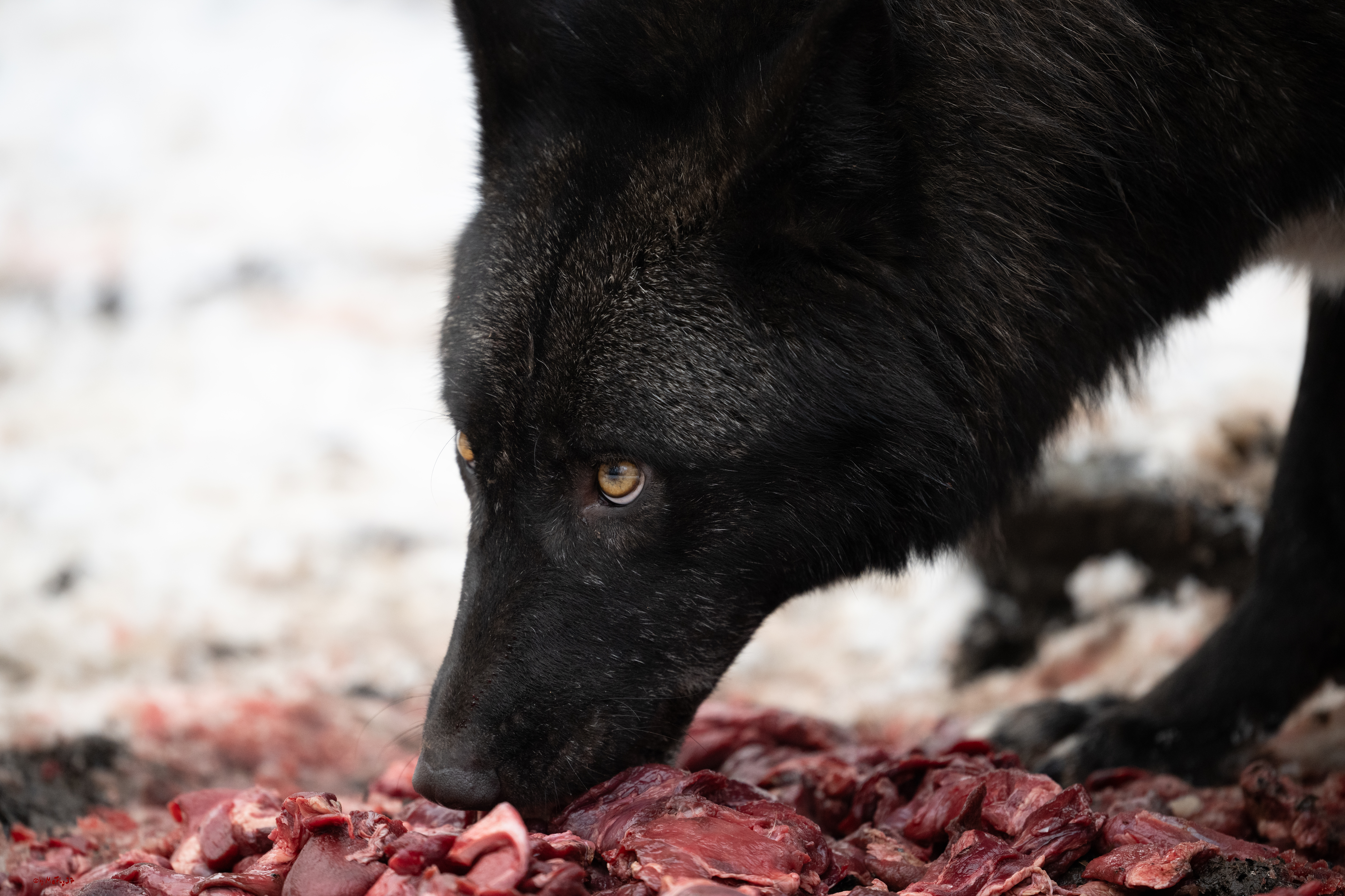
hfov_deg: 5.2
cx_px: 672
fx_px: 14943
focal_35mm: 400
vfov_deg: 3.4
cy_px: 448
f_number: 3.2
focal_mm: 400
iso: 1250
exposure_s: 1/1600
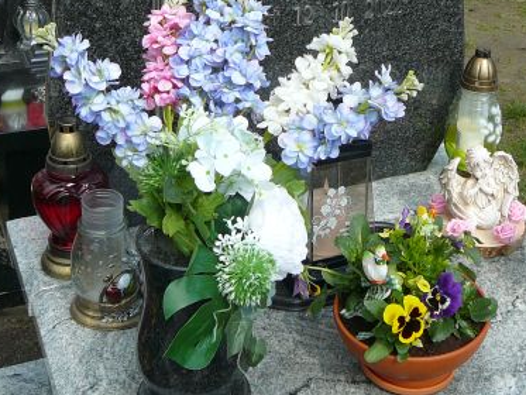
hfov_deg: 32.1
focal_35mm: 60
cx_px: 319
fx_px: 912
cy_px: 58
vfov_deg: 23.9
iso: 80
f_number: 2.8
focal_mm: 5.2
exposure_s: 1/800
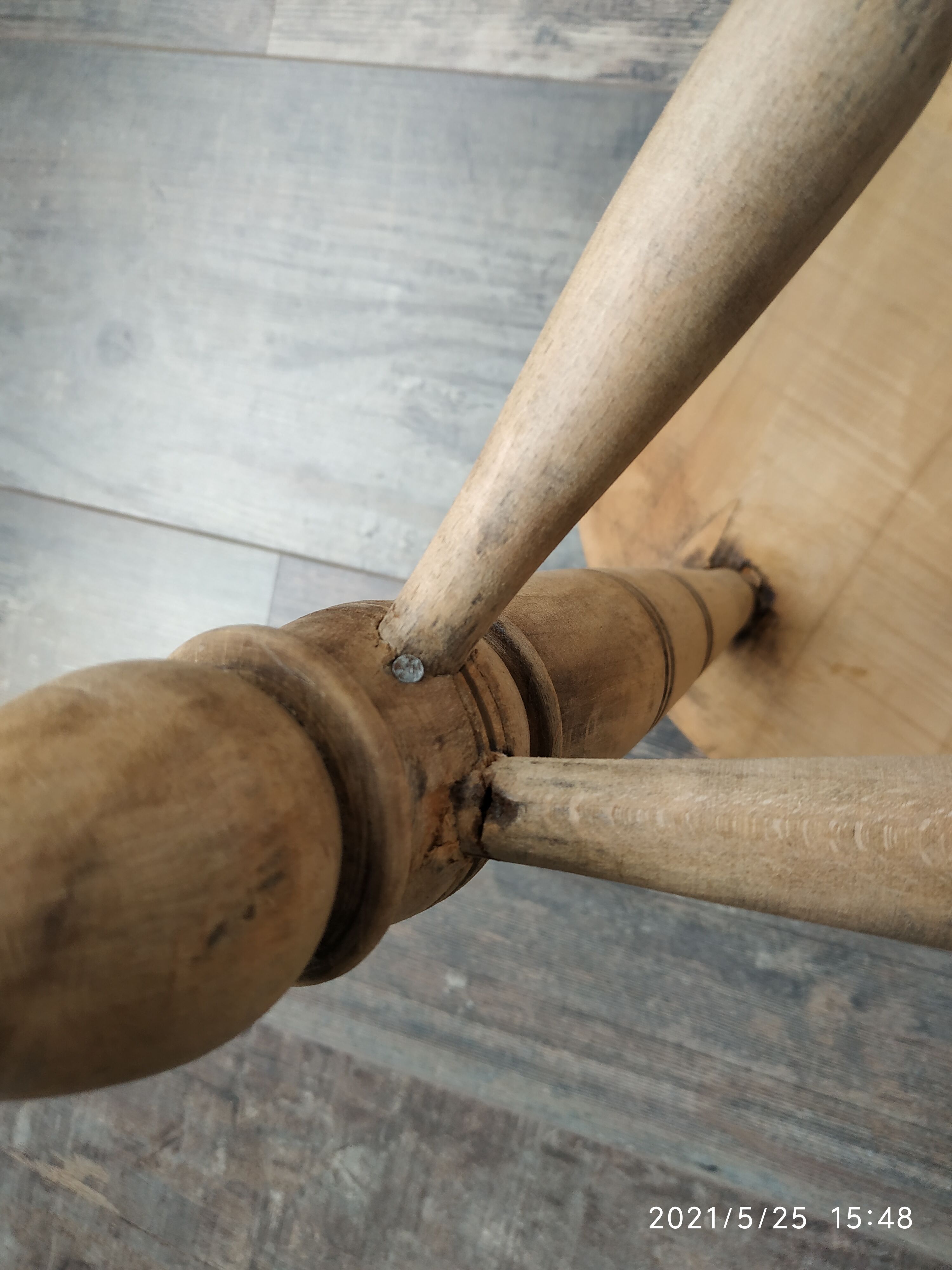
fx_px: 880
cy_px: 635
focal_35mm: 24
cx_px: 476
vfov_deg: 71.6
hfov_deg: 56.8
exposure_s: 1/137
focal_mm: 3.94
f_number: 1.9
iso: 100
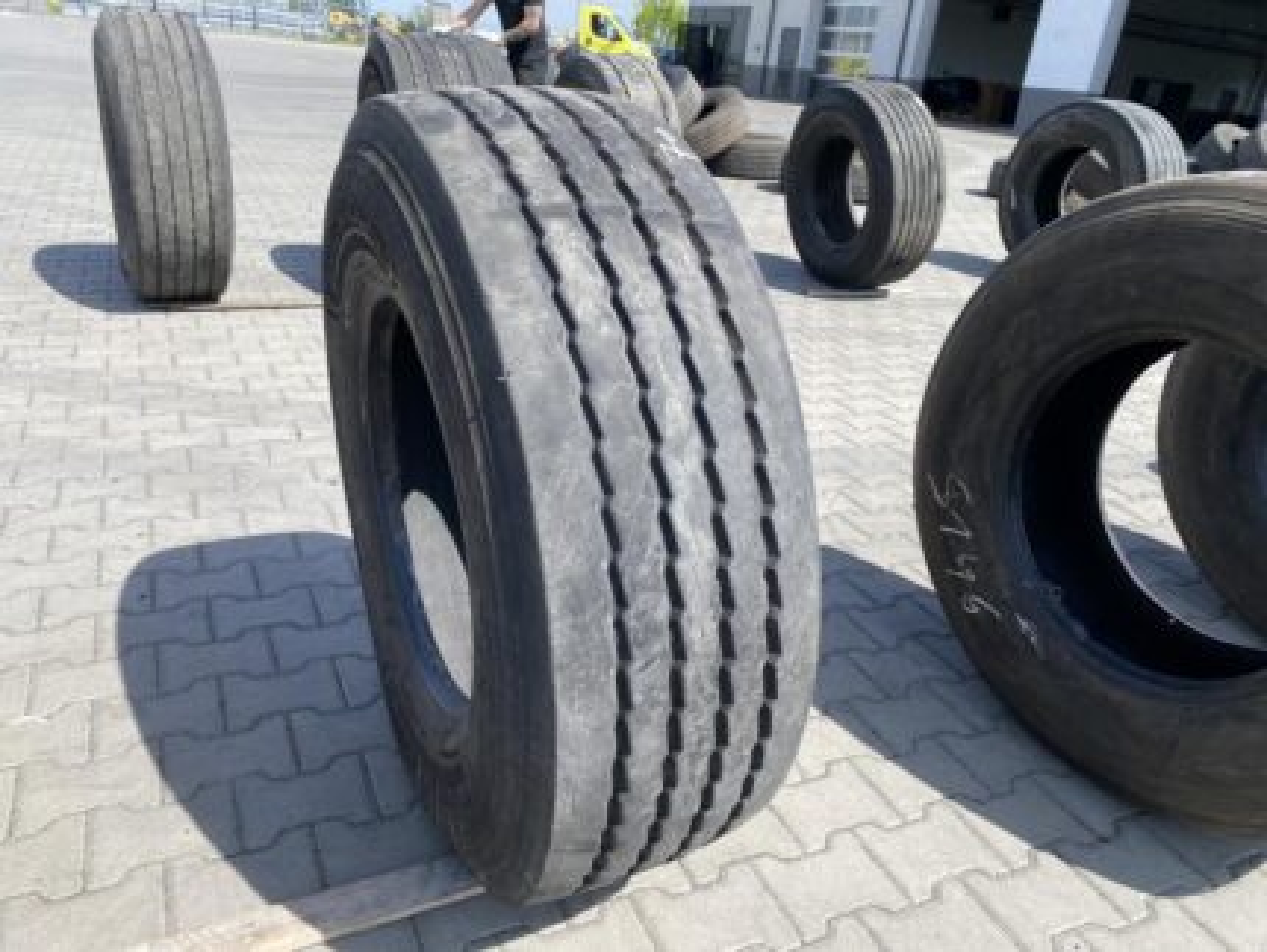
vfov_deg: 53.1
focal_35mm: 26
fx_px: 952
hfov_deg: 67.3
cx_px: 634
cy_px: 476
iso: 32
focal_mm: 4.25
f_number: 1.8
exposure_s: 1/1330
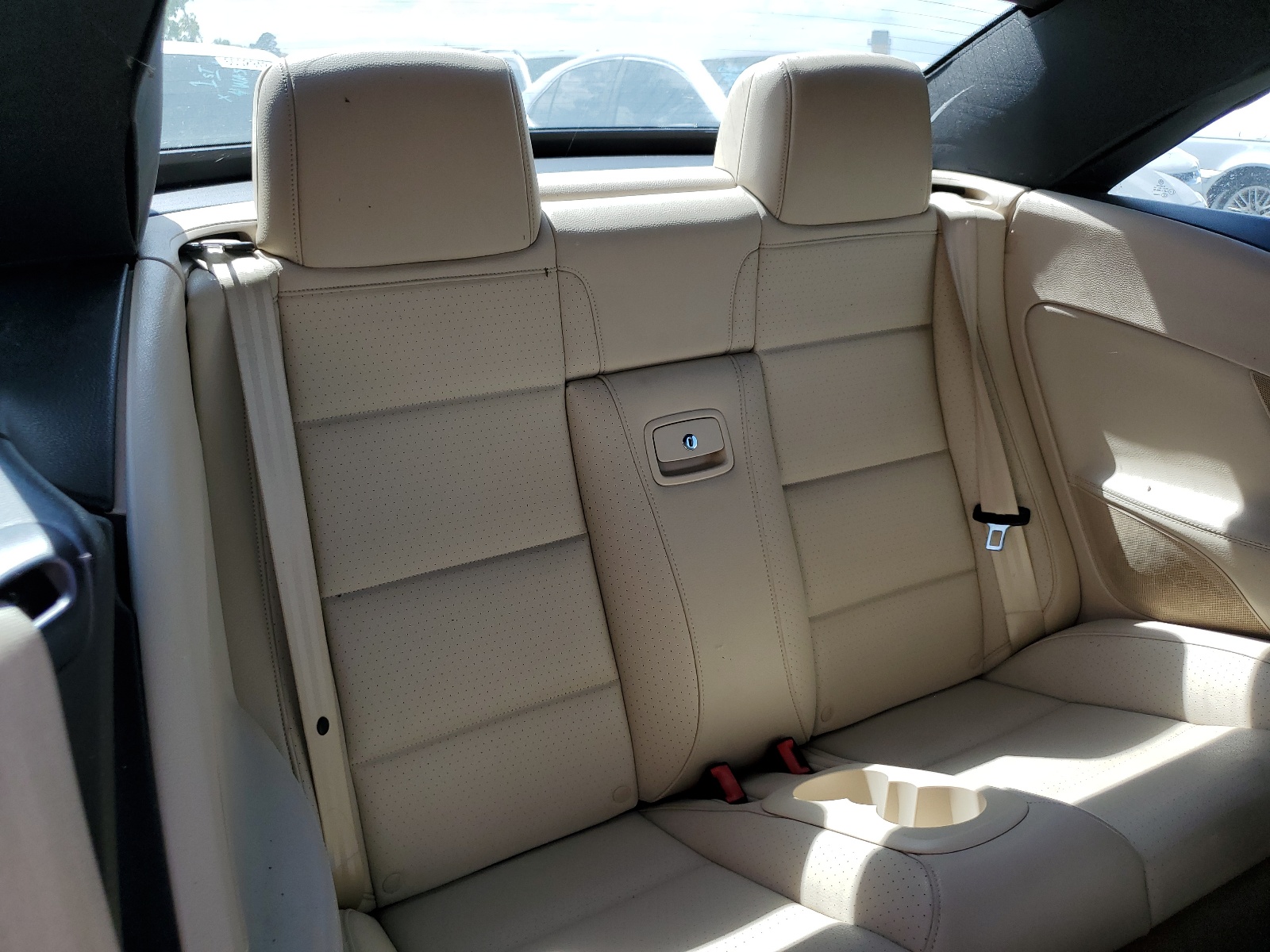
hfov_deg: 67.3
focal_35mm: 26
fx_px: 954
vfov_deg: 53.1
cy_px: 476
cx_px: 635
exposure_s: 1/1111
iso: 50
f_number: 1.5
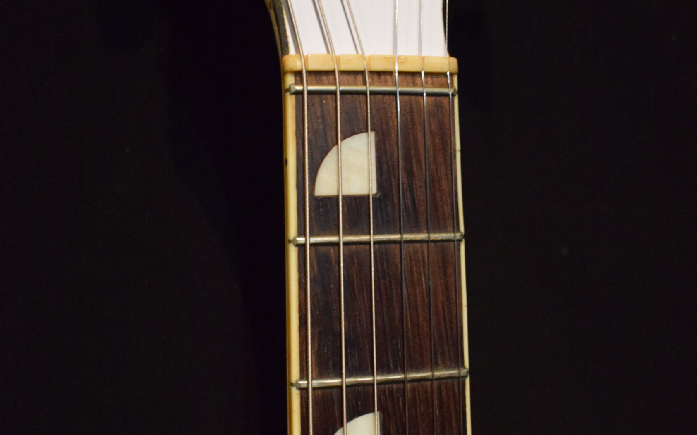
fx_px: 926
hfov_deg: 41.2
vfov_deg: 26.4
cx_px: 352
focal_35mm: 49
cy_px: 254
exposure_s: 1/60
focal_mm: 21
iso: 5000
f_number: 3.8
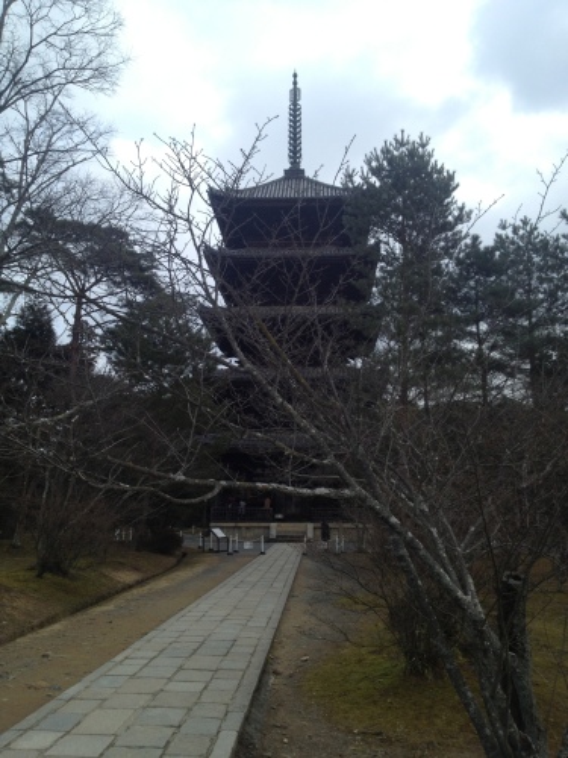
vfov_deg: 52.6
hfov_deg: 40.7
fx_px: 766
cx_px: 284
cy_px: 379
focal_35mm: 35
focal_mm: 4.28
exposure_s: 1/905
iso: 50
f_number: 2.4
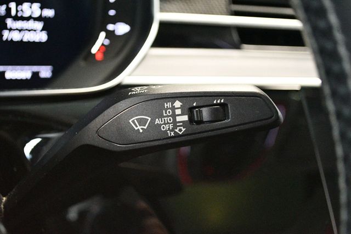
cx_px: 176
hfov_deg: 38.2
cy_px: 117
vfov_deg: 26.0
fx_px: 507
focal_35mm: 52
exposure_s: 1/60
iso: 9000
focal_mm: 35
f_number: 5
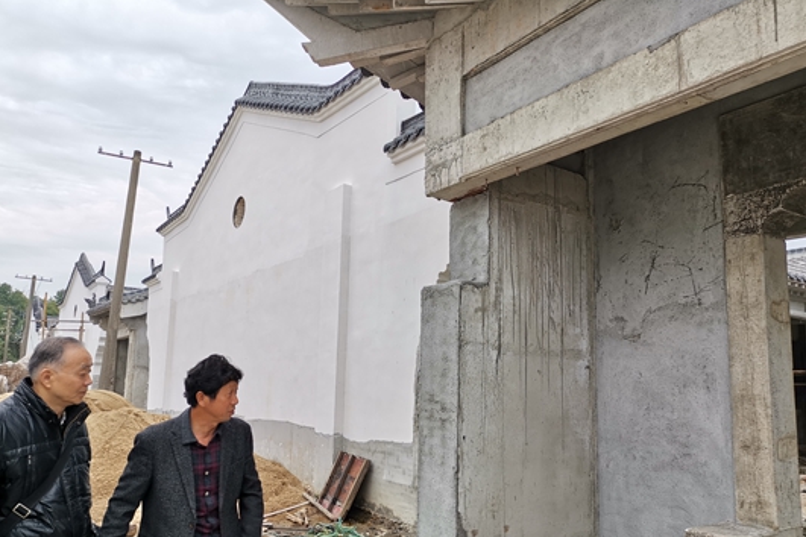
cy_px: 306
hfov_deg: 65.5
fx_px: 627
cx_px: 410
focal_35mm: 28
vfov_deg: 46.3
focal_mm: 4.75
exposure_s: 1/332
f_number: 1.8
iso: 50
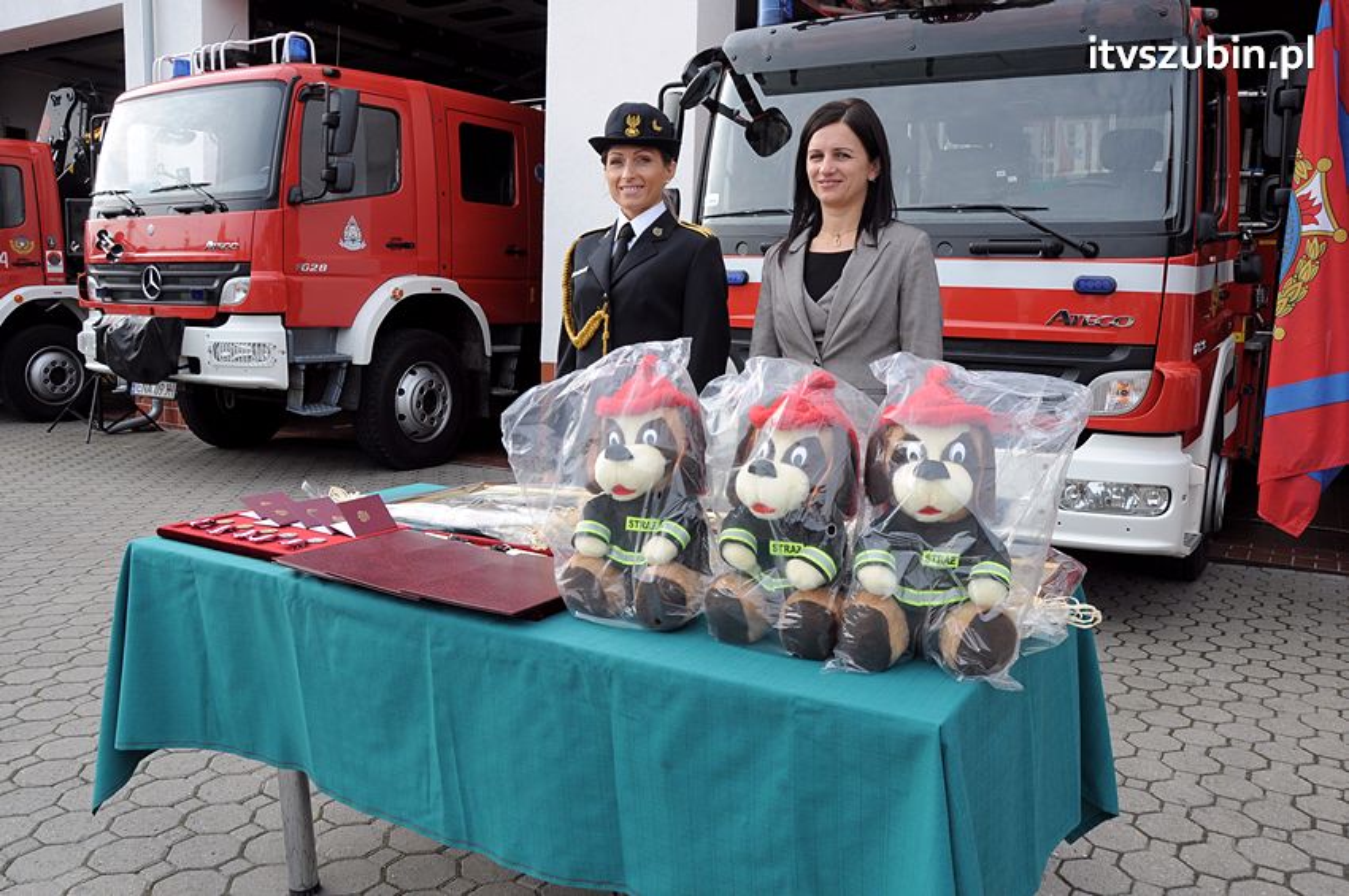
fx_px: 1011
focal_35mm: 27
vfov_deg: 47.8
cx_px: 674
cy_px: 448
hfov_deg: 67.4
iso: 500
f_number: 9
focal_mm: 18
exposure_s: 1/320
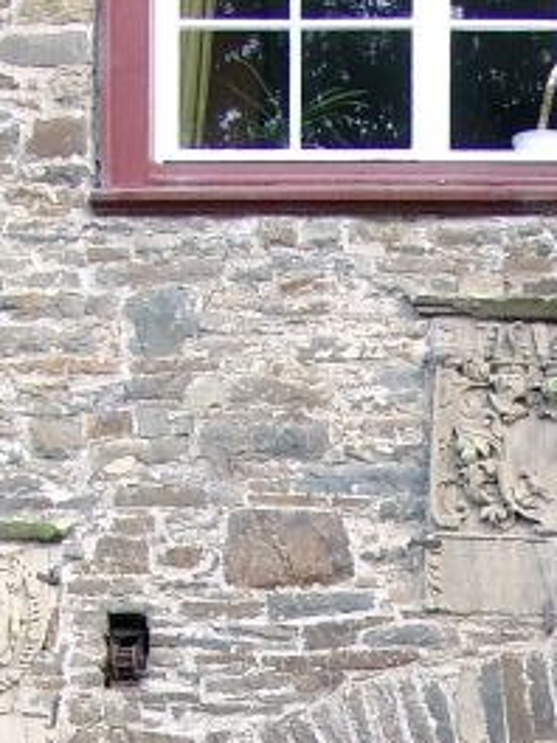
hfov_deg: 12.1
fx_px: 2596
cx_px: 568
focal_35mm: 121
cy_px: 1010
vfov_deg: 15.4
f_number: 2.8
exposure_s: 1/69.9
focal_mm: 8.4
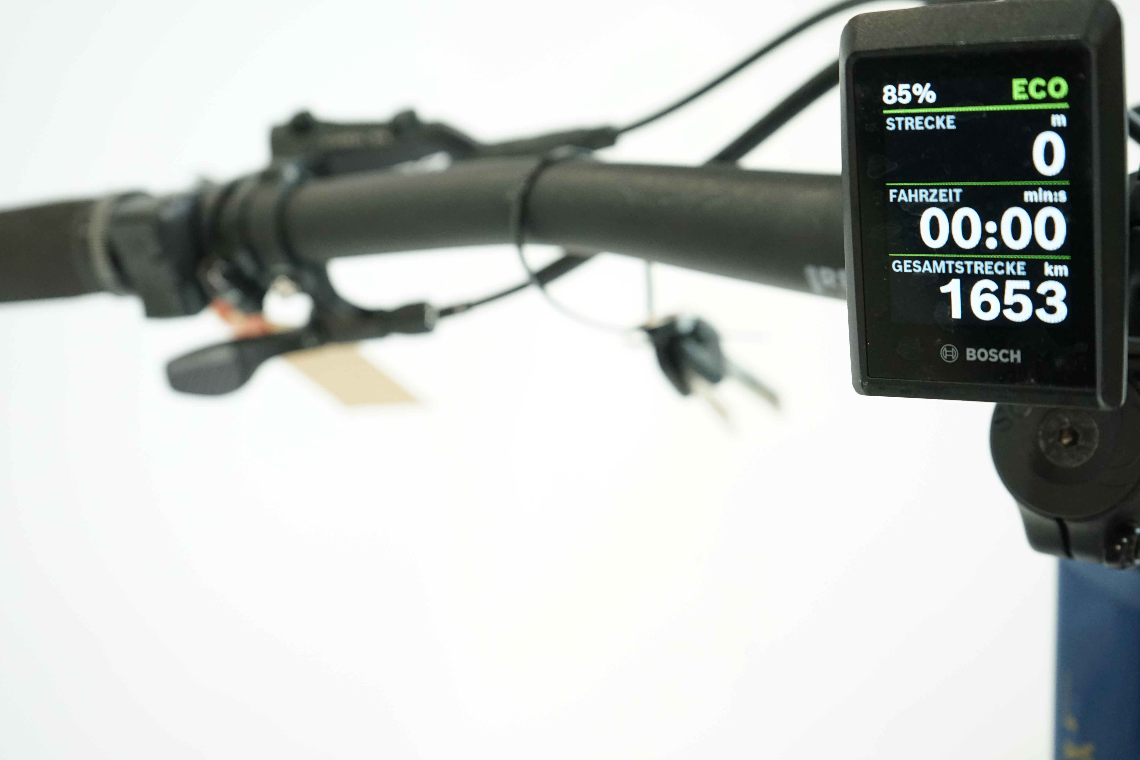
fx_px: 1488
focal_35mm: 47
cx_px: 570
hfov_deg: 41.9
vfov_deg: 28.6
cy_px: 380
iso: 3200
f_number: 5.6
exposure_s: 1/200
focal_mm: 47
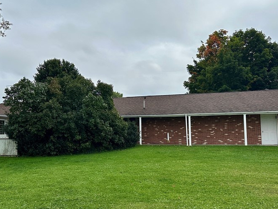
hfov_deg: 49.7
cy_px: 118
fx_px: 297
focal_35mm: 37
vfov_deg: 38.6
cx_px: 108
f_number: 1.78
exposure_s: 1/10753
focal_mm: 6.86
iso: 80
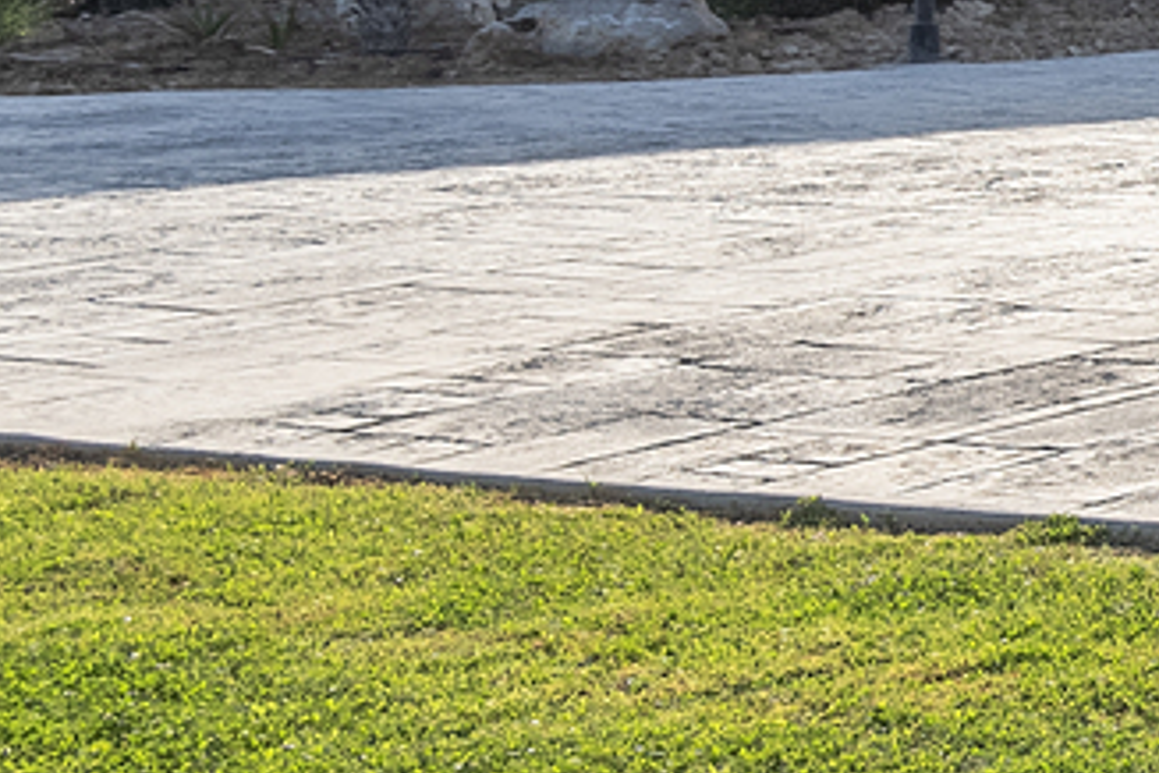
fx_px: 3026
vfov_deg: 13.9
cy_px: -301
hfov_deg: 12.5
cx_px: 3222
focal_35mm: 94
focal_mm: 16
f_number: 8
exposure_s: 1/2000
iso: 100
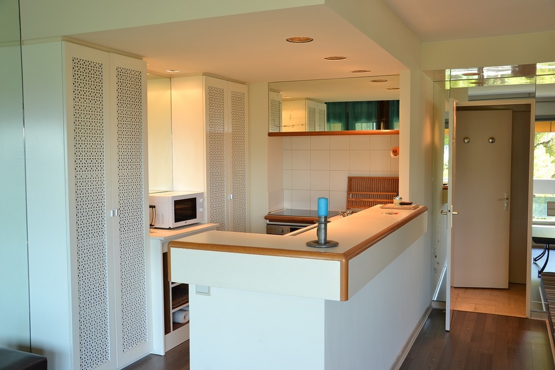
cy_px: 185
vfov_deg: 36.9
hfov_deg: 53.1
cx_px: 278
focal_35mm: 36
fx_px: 555
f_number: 3.8
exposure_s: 1/20
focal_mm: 24
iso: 100
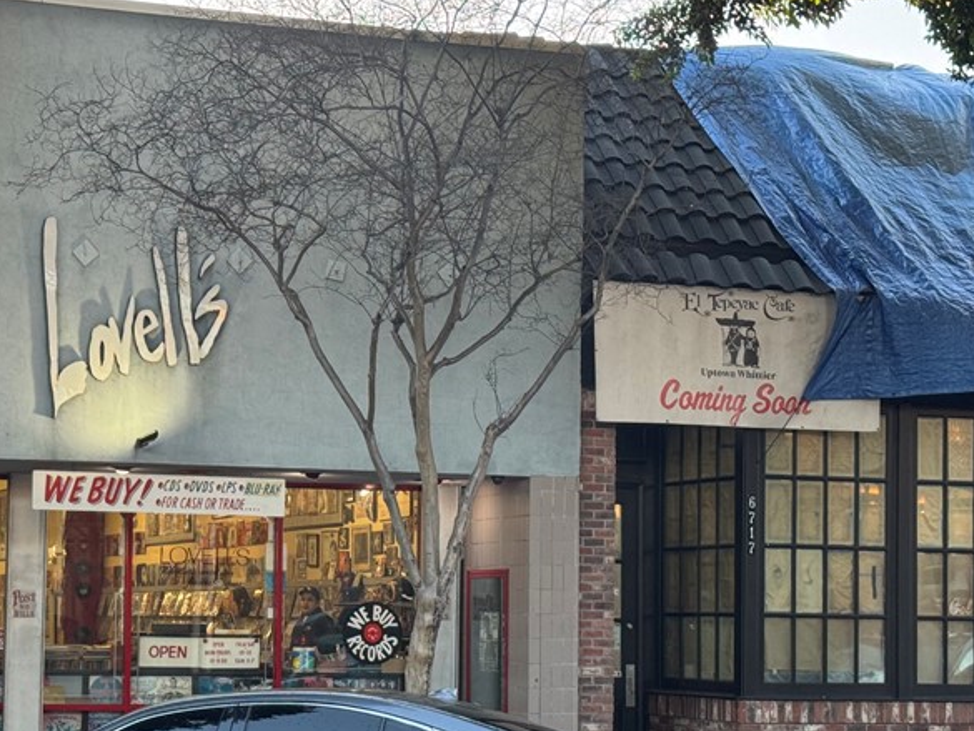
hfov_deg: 23.2
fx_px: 2364
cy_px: 500
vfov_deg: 17.5
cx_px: 340
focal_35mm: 84
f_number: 1.78
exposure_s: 1/104
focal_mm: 6.76
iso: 100
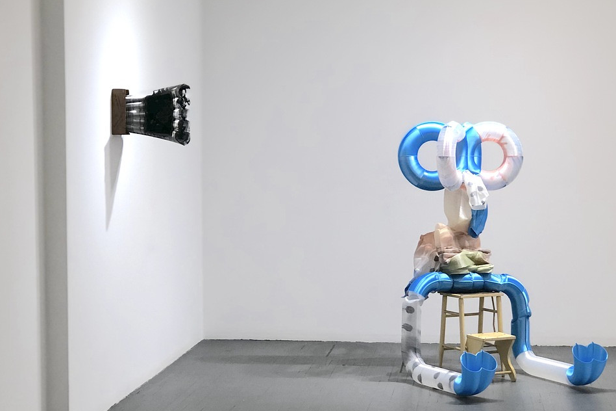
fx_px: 1283
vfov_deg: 18.2
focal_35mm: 75
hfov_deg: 27.0
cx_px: 323
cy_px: 226
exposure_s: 1/30
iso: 50
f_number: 2.8
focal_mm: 6.6
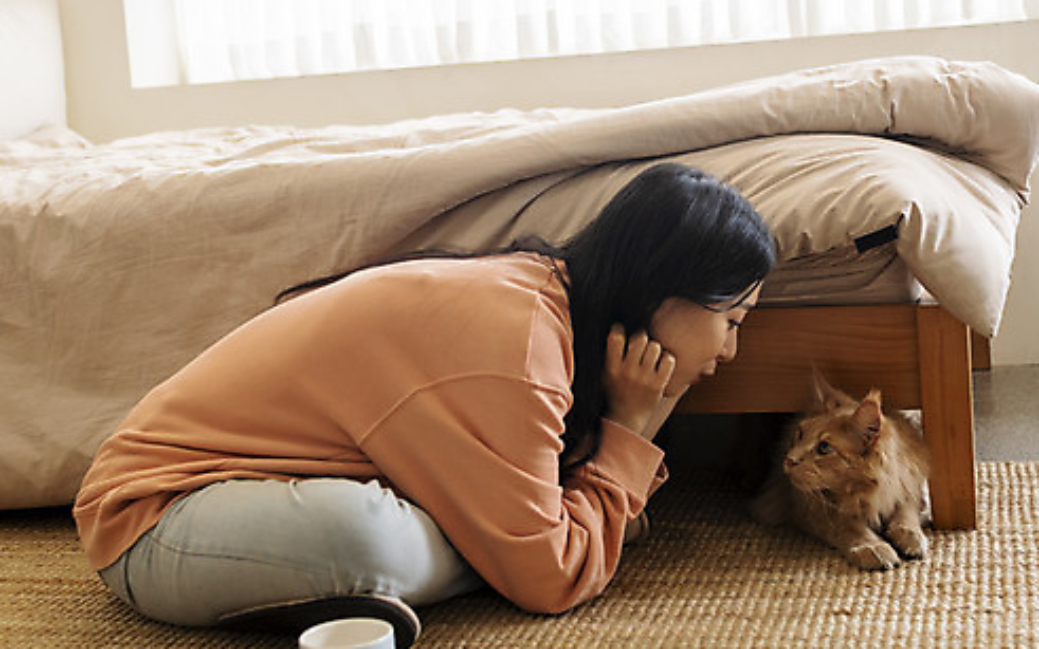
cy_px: 249
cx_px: 584
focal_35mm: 56
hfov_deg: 36.2
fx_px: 1586
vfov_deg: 23.1
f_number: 2.5
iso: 250
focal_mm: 30
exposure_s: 1/400
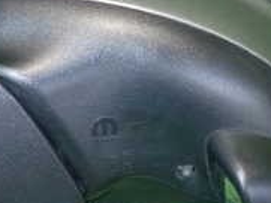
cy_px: 155
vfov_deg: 17.7
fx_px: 650
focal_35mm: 83
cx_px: 69
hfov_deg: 23.3
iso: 800
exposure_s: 1/30
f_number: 2
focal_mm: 4.5
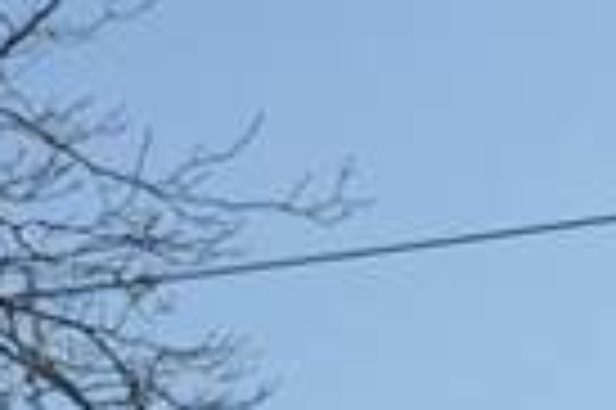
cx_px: -450
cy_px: 1250
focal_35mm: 325
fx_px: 5550
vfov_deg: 4.1
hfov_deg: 6.2
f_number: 8
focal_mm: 29
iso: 100
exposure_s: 1/250
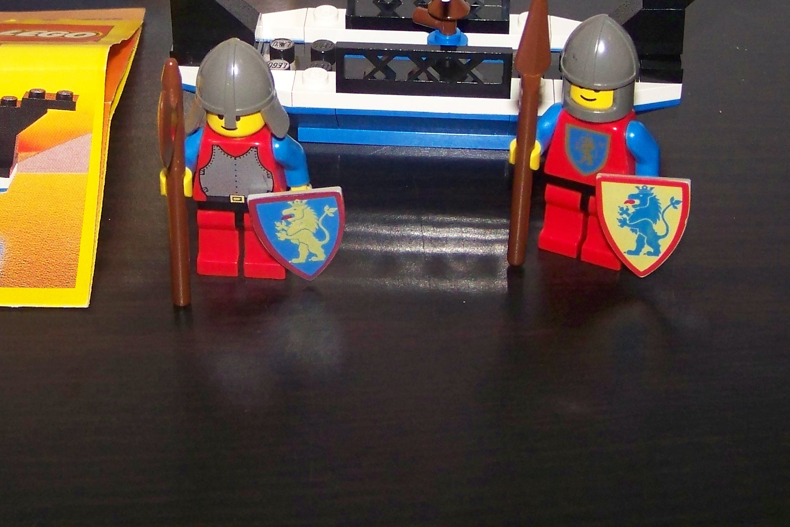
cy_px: 55
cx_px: 290
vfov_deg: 17.5
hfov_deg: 26.2
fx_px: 1689
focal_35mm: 77
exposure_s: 1/30
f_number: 2.8
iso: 200
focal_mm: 6.3
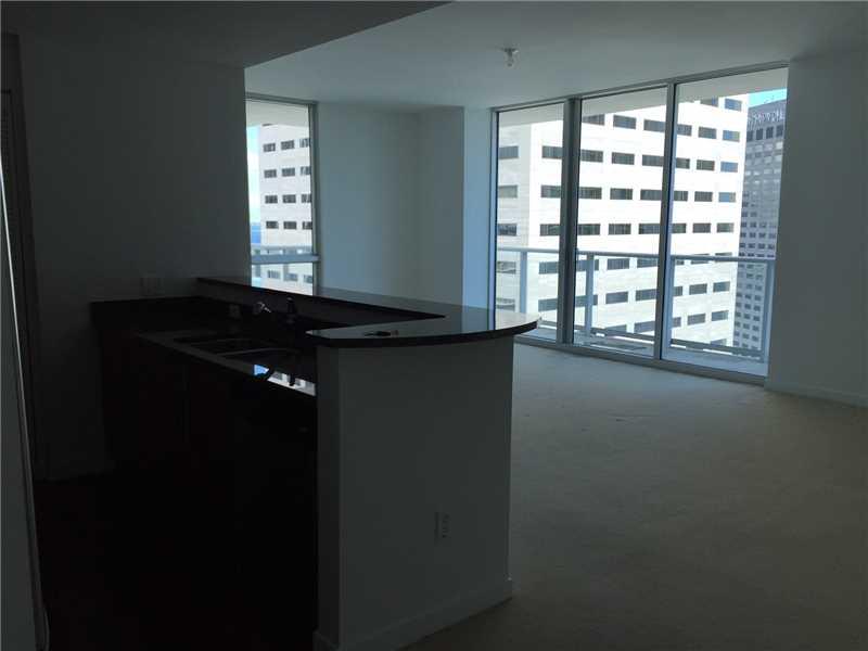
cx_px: 434
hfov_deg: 61.7
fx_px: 727
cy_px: 326
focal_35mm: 29
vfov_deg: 48.2
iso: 32
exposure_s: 1/370
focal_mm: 4.15
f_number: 2.2
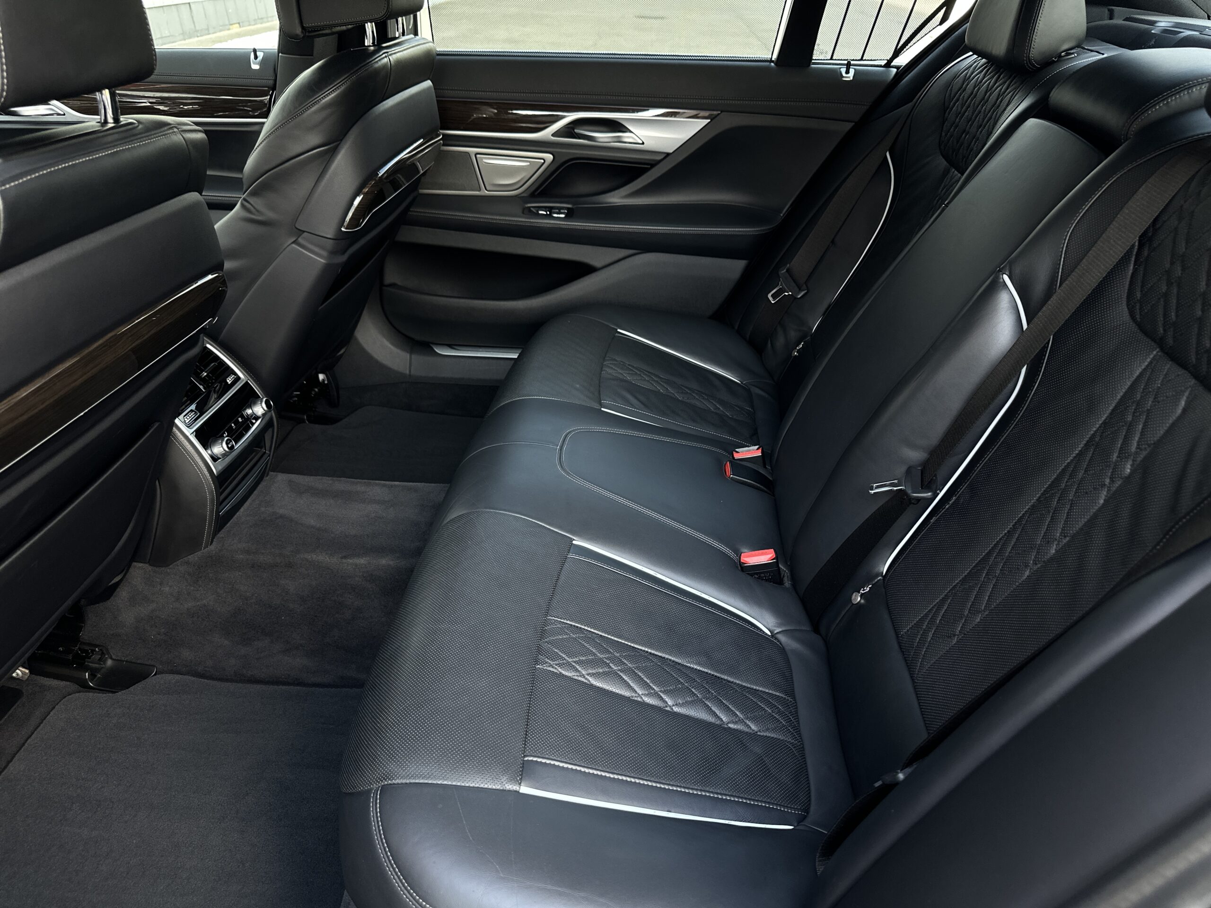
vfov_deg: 56.8
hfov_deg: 71.6
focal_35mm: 24
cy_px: 454
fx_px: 840
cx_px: 606
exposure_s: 1/121
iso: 160
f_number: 1.78
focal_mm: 6.86
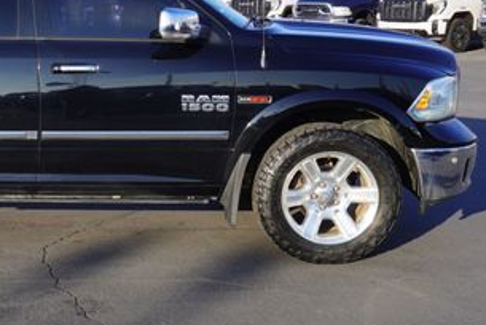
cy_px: 115
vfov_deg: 21.6
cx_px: 22
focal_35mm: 63
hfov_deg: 30.1
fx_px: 851
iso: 100
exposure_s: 1/125
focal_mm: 20
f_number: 8
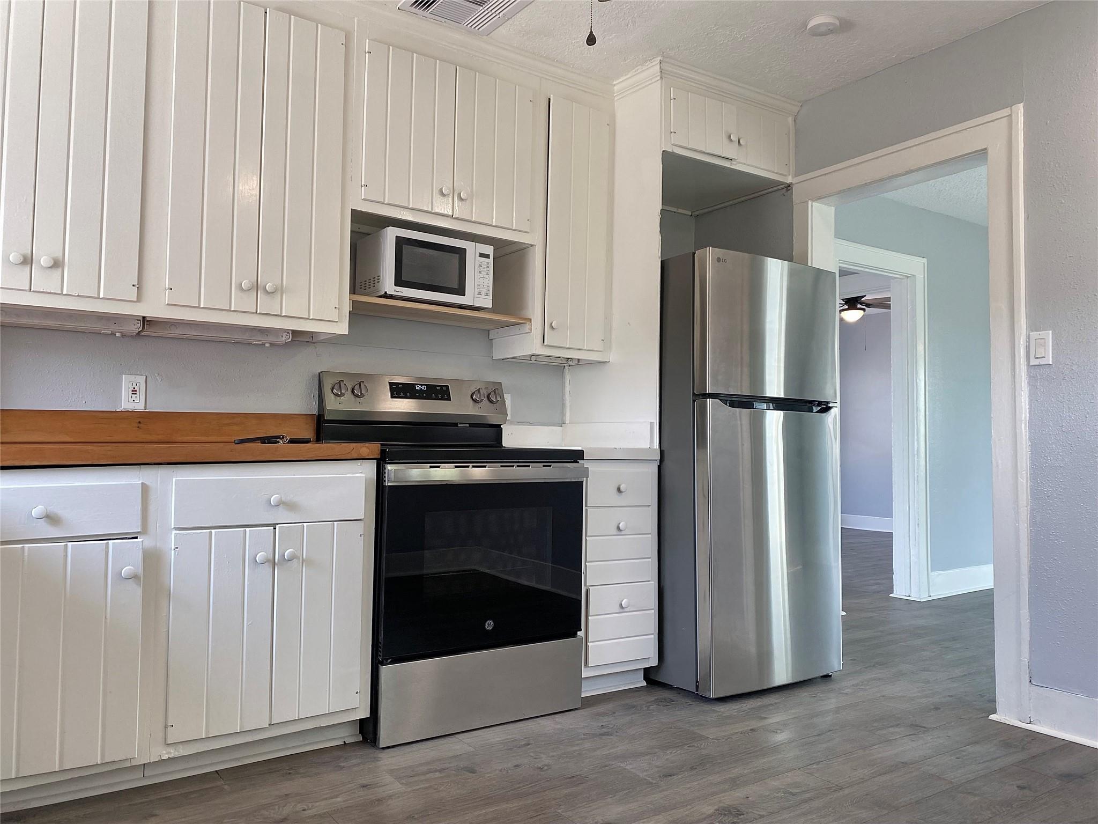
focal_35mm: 26
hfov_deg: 67.3
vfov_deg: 53.1
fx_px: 825
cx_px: 549
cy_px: 412
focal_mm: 4.25
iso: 100
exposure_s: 1/120
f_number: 1.8
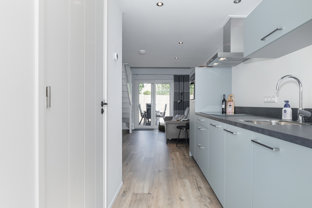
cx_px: 156
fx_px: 173
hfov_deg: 84.0
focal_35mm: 20
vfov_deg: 61.9
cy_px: 104
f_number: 11
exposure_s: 1/180
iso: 1100
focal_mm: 20
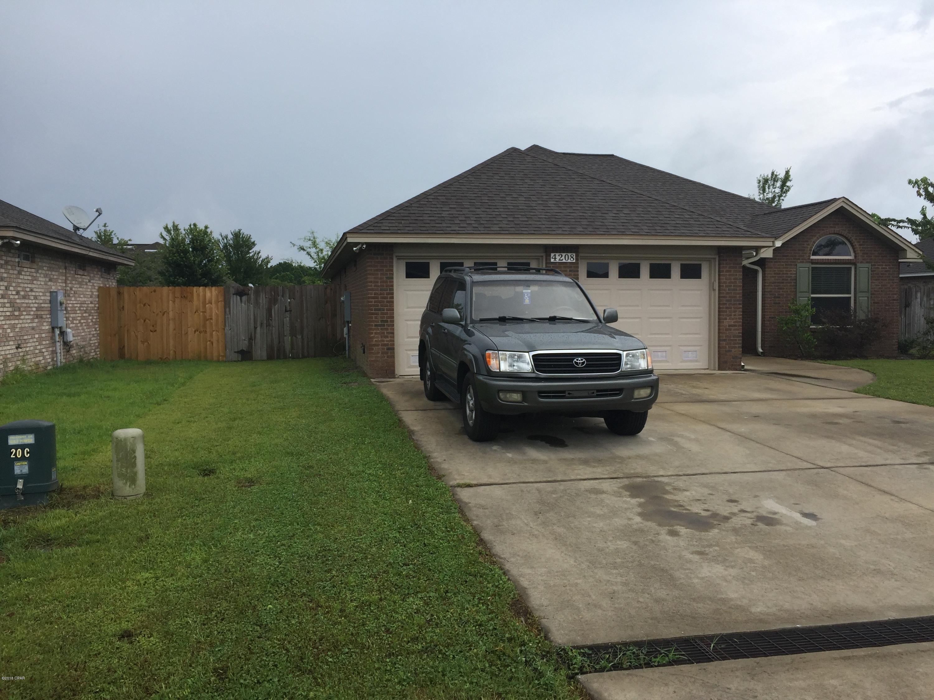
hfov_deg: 61.7
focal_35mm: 29
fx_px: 782
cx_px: 467
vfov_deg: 48.2
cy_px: 350
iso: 32
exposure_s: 1/1364
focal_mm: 4.15
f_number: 2.2
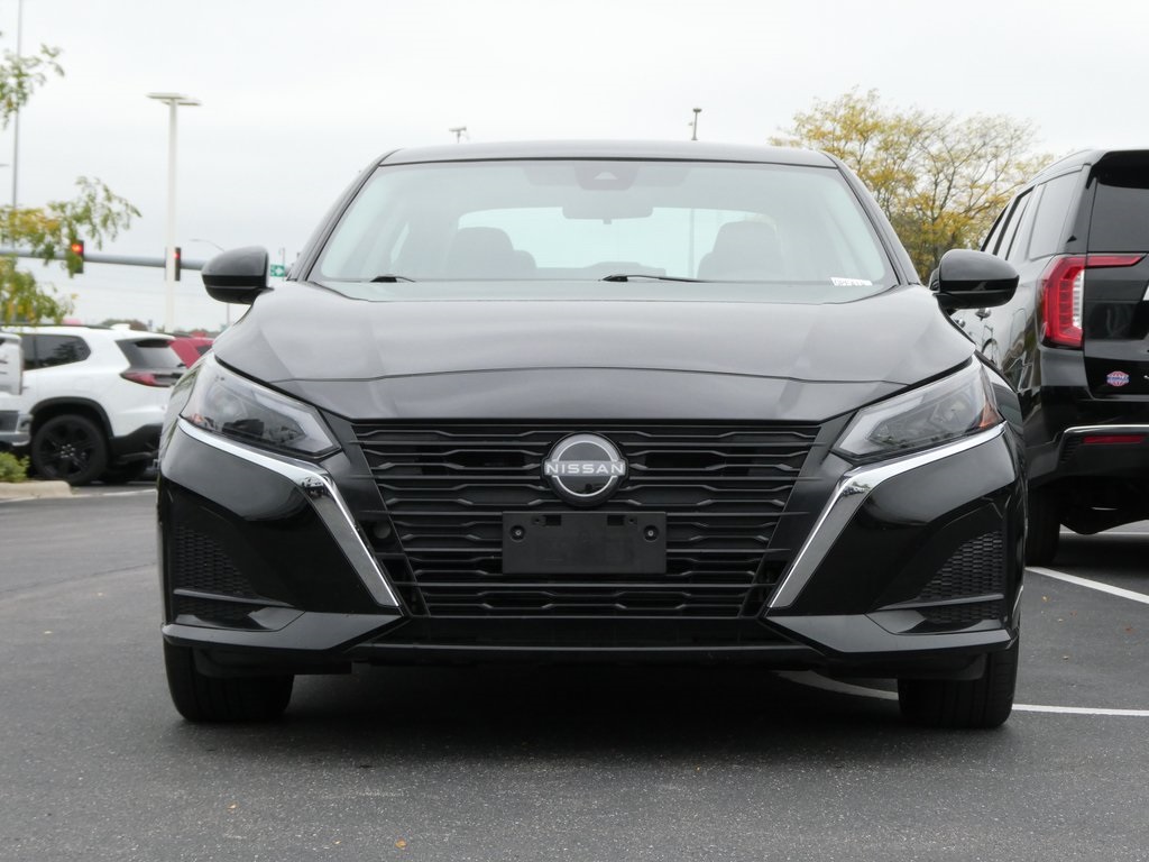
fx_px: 2788
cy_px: 431
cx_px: 574
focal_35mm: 84
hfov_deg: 23.3
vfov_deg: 17.6
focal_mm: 15
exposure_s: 1/250
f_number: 4.8
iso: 200
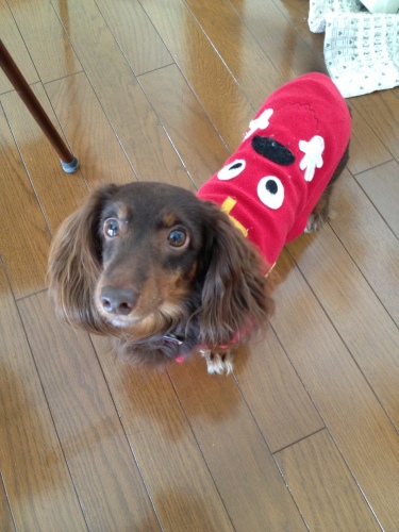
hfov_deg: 40.7
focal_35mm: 35
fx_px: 538
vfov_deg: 52.6
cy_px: 266
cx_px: 200
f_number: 2.4
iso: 250
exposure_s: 1/20
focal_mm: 4.28
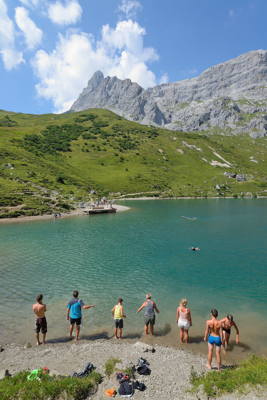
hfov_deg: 67.4
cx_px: 134
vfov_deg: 90.0
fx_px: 200
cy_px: 200
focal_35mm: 18
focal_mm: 18
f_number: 7.1
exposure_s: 1/250
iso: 140
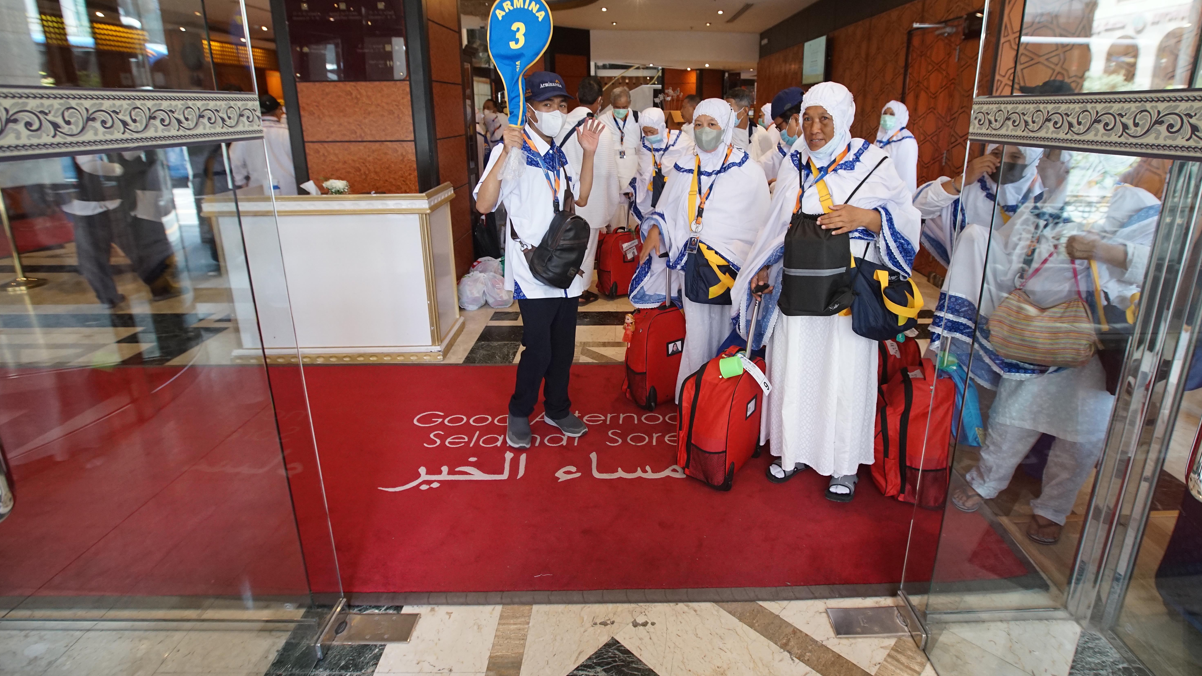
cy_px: 289
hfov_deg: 95.9
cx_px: 597
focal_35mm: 17
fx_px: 542
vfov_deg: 63.6
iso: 1600
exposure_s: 1/100
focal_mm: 16
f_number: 4
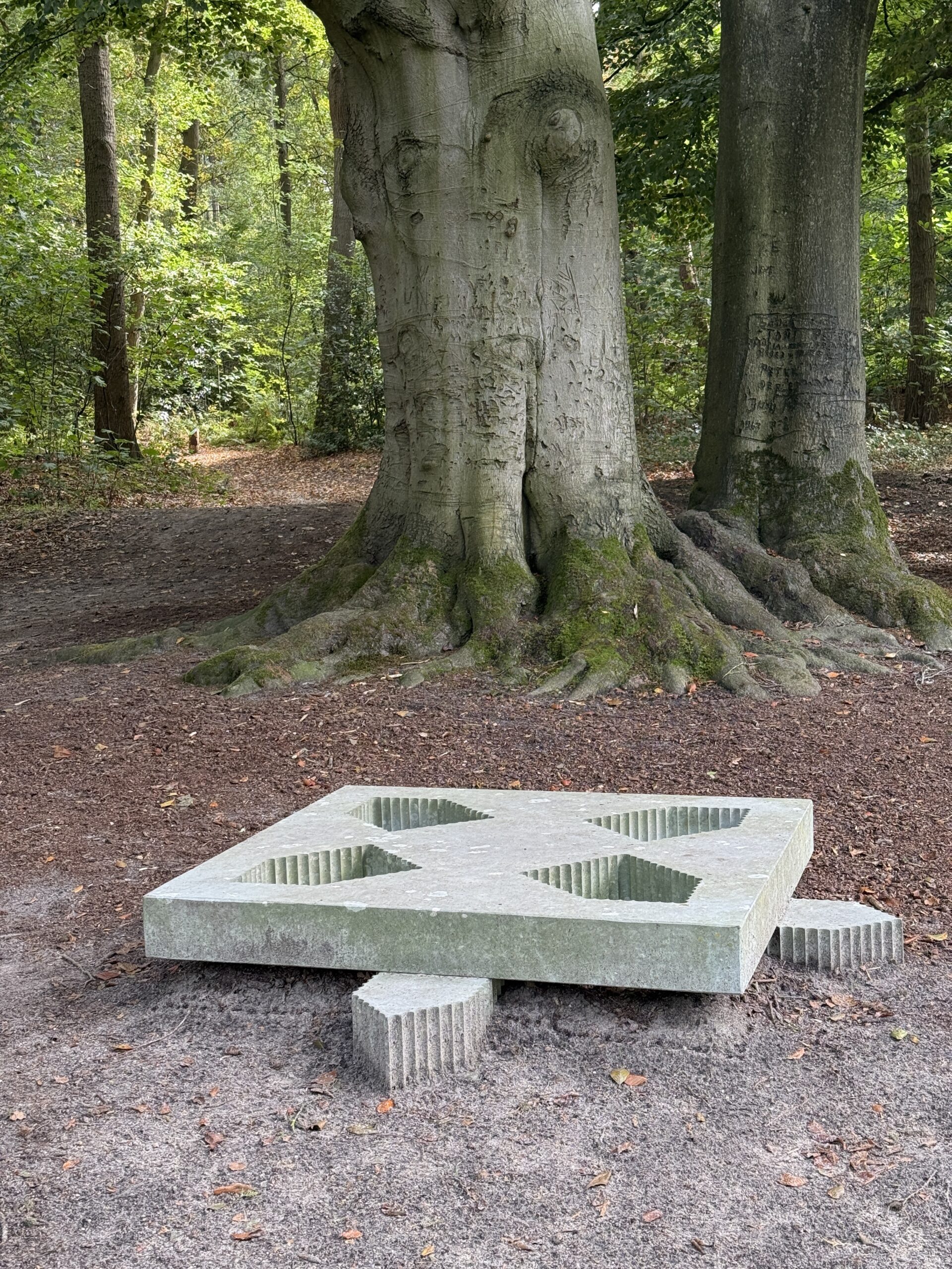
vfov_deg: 39.7
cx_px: 476
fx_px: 1760
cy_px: 634
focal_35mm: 48
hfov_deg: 30.3
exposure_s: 1/189
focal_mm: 6.76
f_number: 1.78
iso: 100
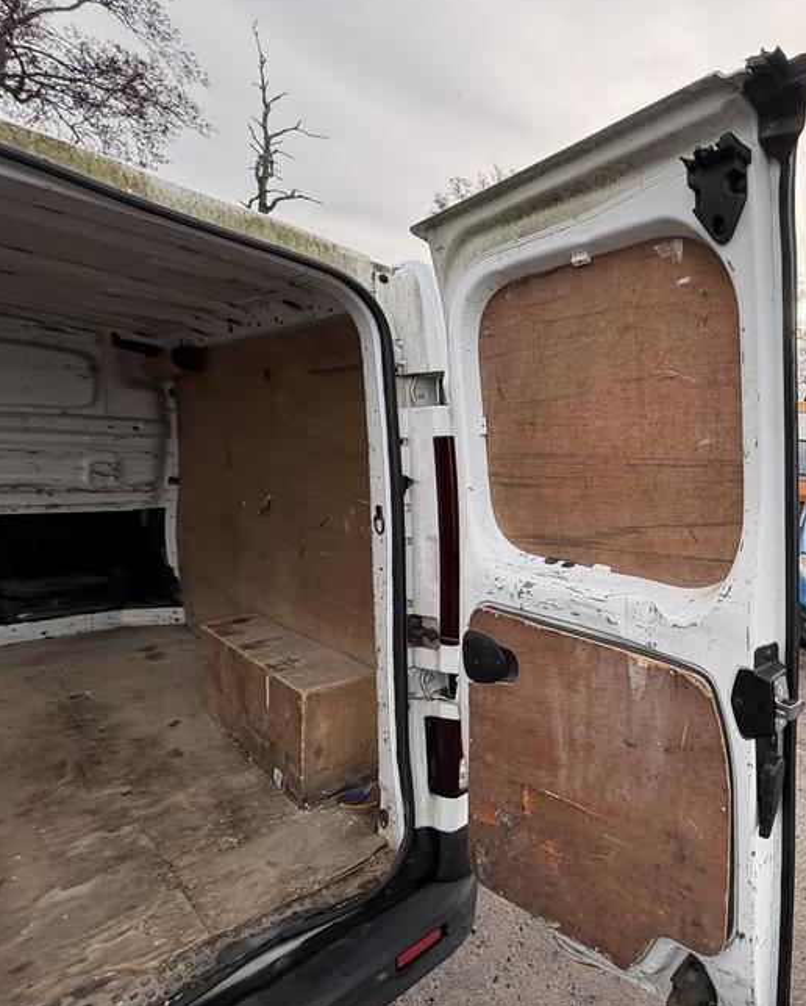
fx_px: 566
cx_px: 695
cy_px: 514
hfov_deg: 61.9
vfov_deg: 83.2
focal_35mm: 19
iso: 40
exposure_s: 1/273
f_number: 2.2
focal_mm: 2.22
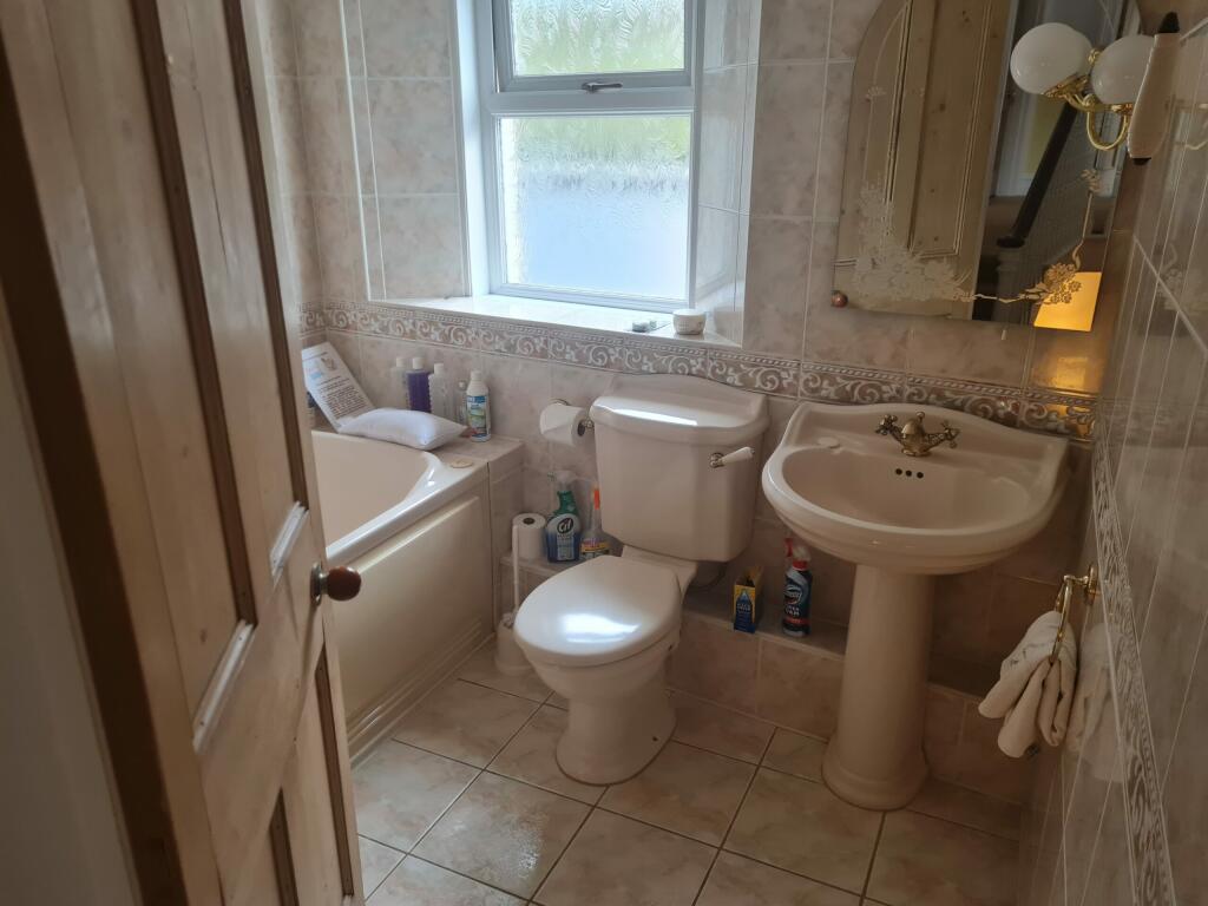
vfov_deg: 53.1
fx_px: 907
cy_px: 453
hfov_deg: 67.3
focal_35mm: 26
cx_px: 604
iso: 200
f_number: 1.8
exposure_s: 1/50
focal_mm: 5.4
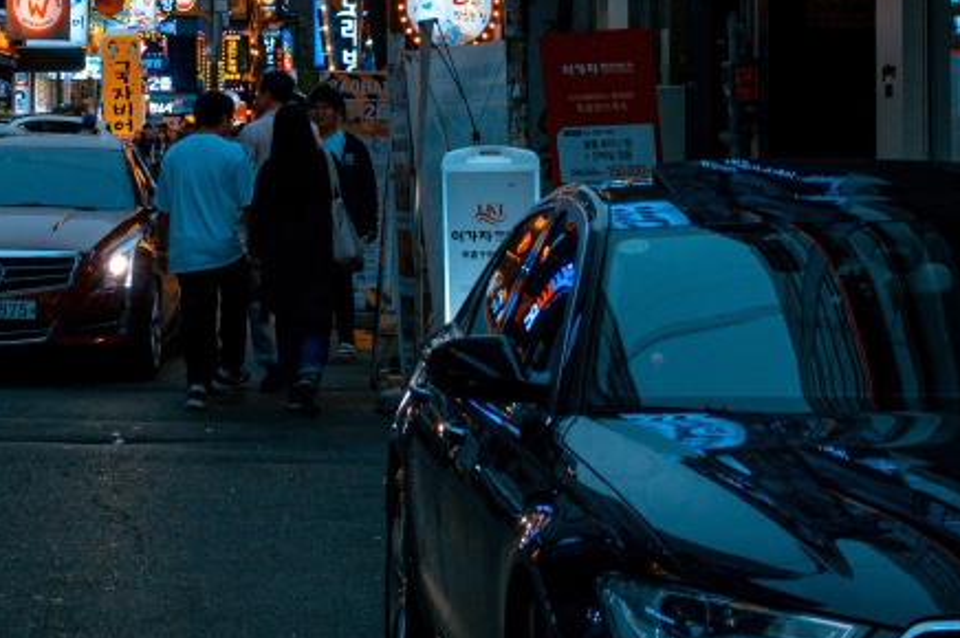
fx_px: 3847
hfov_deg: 14.0
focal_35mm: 144
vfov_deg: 9.4
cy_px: -132
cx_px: -24
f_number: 4.5
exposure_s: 1/160
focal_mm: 35
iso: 400
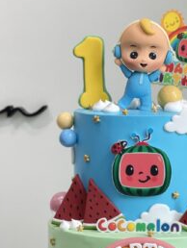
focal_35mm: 132
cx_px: 138
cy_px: 196
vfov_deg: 14.8
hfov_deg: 11.2
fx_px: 949
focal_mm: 7.5
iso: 125
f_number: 2.2
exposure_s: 1/100
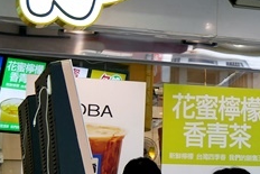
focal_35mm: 100
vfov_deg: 13.7
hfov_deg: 19.3
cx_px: 307
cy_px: 80
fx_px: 723
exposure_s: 1/160
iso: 200
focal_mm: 14
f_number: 4
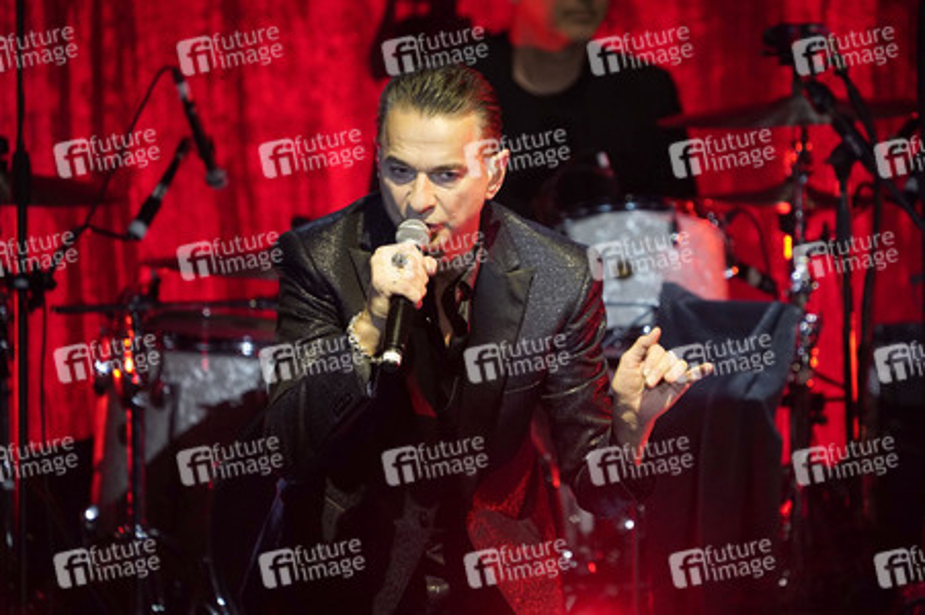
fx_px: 15405
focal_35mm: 600
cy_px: 308
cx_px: 462
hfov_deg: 3.4
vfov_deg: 2.3
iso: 4000
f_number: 6.3
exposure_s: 1/320
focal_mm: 600
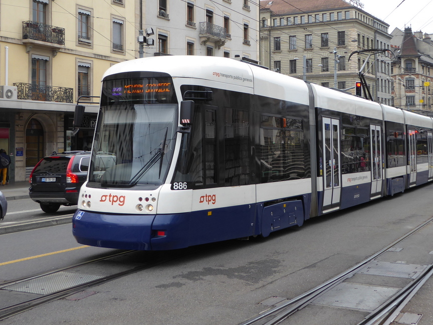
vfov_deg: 29.0
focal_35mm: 50
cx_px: 229
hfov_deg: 38.2
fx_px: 625
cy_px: 122
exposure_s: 1/200
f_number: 3.7
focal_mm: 6.3
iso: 80
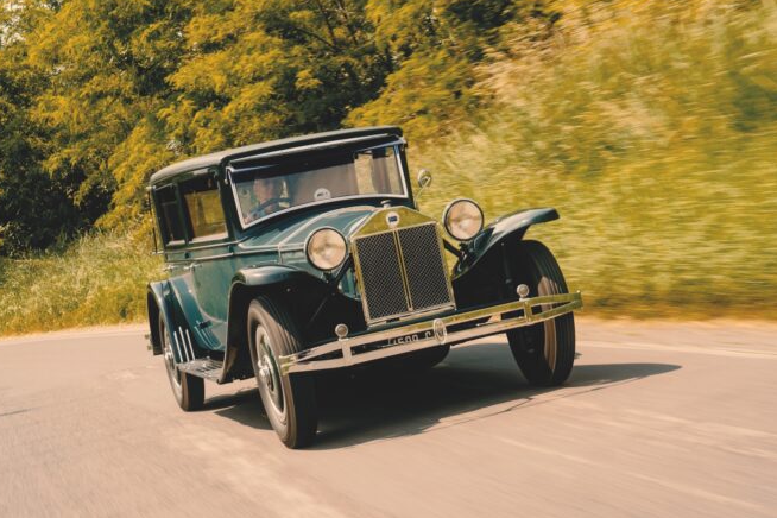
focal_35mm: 74
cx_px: 441
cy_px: 274
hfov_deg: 27.3
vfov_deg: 18.4
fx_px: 1597
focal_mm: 63
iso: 800
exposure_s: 1/50
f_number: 14
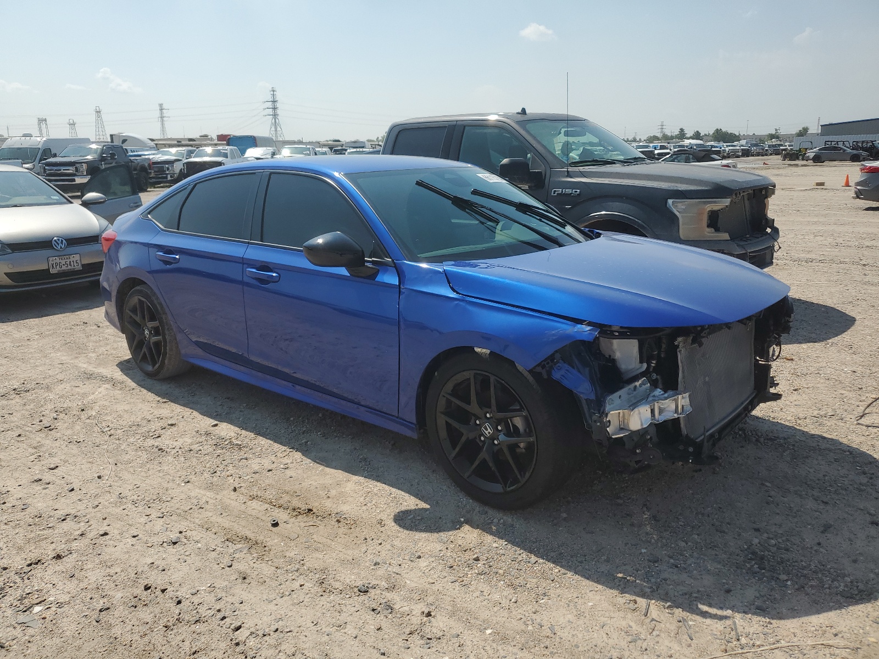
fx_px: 660
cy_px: 330
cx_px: 440
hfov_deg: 67.3
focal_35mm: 26
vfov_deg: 53.1
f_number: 1.5
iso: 50
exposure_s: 1/5000
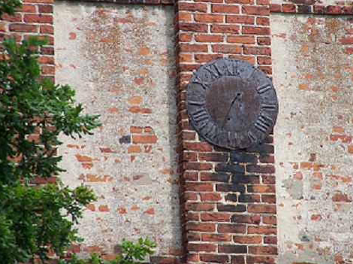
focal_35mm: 526
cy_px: 93
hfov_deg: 3.8
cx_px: 228
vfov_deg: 2.8
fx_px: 5356
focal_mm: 63
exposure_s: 1/500
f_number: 3.7
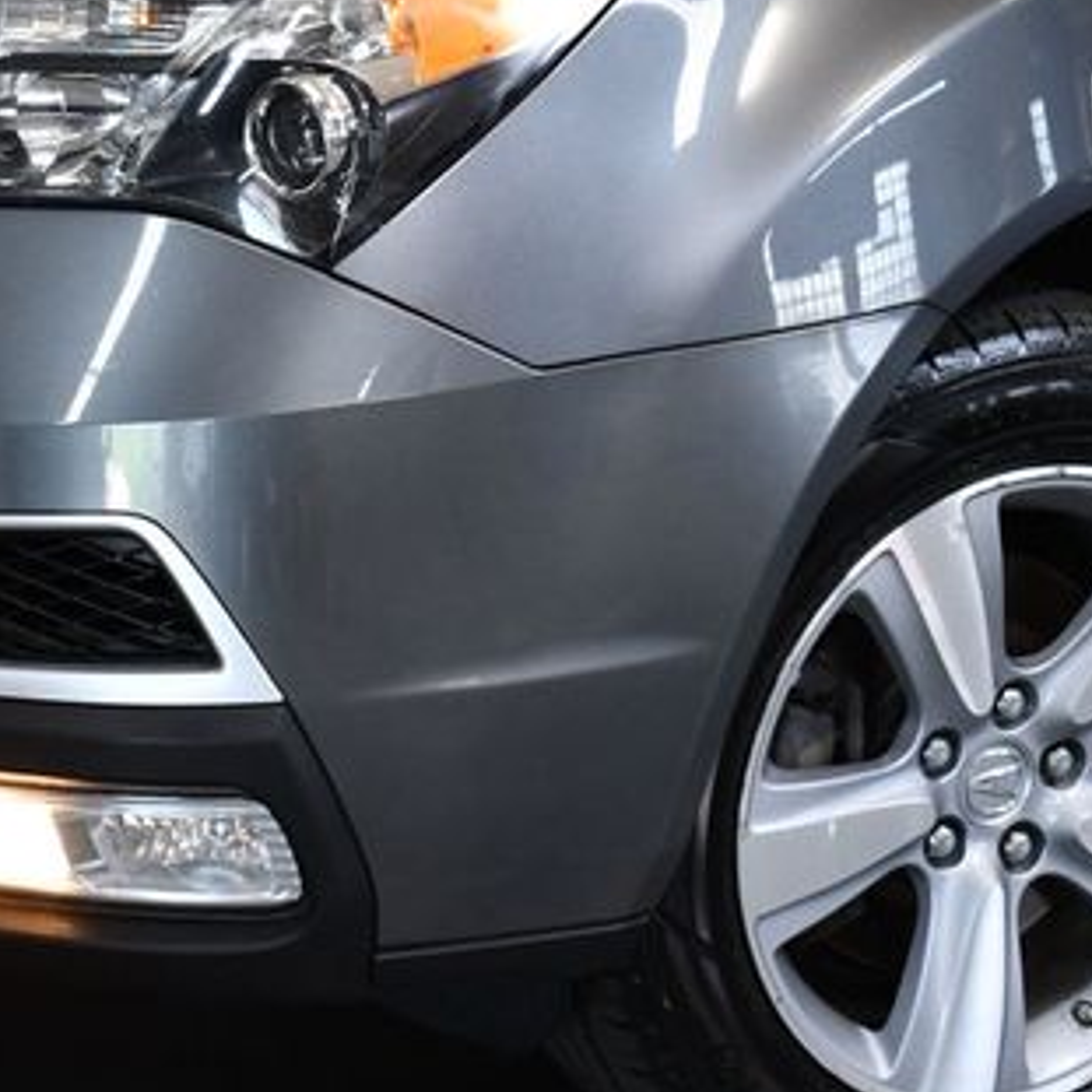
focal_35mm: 119
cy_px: 471
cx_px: 383
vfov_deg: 14.6
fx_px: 4247
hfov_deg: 14.6
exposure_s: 1/160
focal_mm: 34
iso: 800
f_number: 4.5
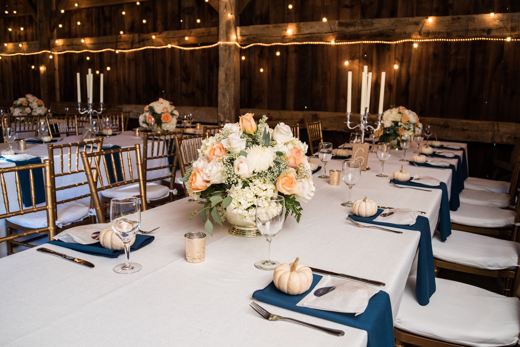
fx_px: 491
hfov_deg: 55.8
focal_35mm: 34
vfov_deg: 38.9
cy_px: 174
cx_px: 260
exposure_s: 1/125
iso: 1250
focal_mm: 34
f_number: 5.6
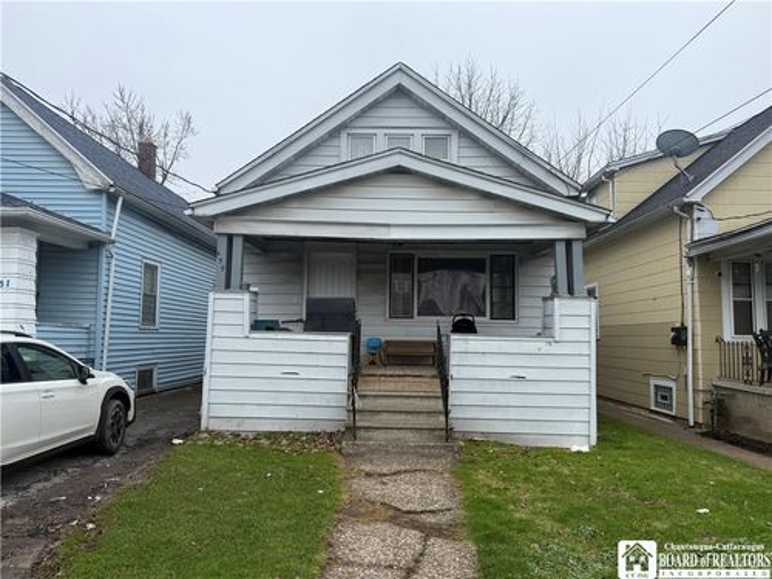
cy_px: 290
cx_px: 386
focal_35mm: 24
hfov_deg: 71.6
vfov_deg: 56.8
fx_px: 535
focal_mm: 6.76
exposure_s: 1/1060
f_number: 1.78
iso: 80
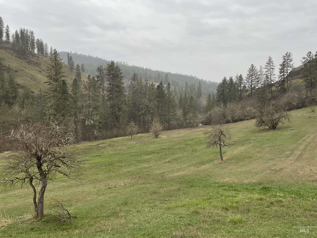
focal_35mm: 29
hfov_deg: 61.7
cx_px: 158
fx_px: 266
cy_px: 119
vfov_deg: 48.2
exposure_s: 1/153
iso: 16
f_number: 1.8
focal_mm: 3
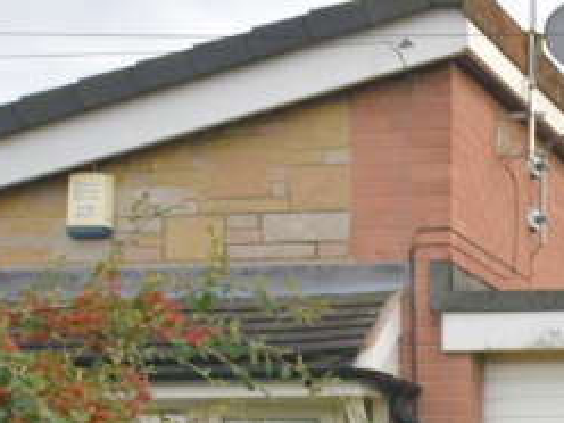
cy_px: 558
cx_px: 1067
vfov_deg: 12.1
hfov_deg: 14.3
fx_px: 1939
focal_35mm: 119
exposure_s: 1/125
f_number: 5.6
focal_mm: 20
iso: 100
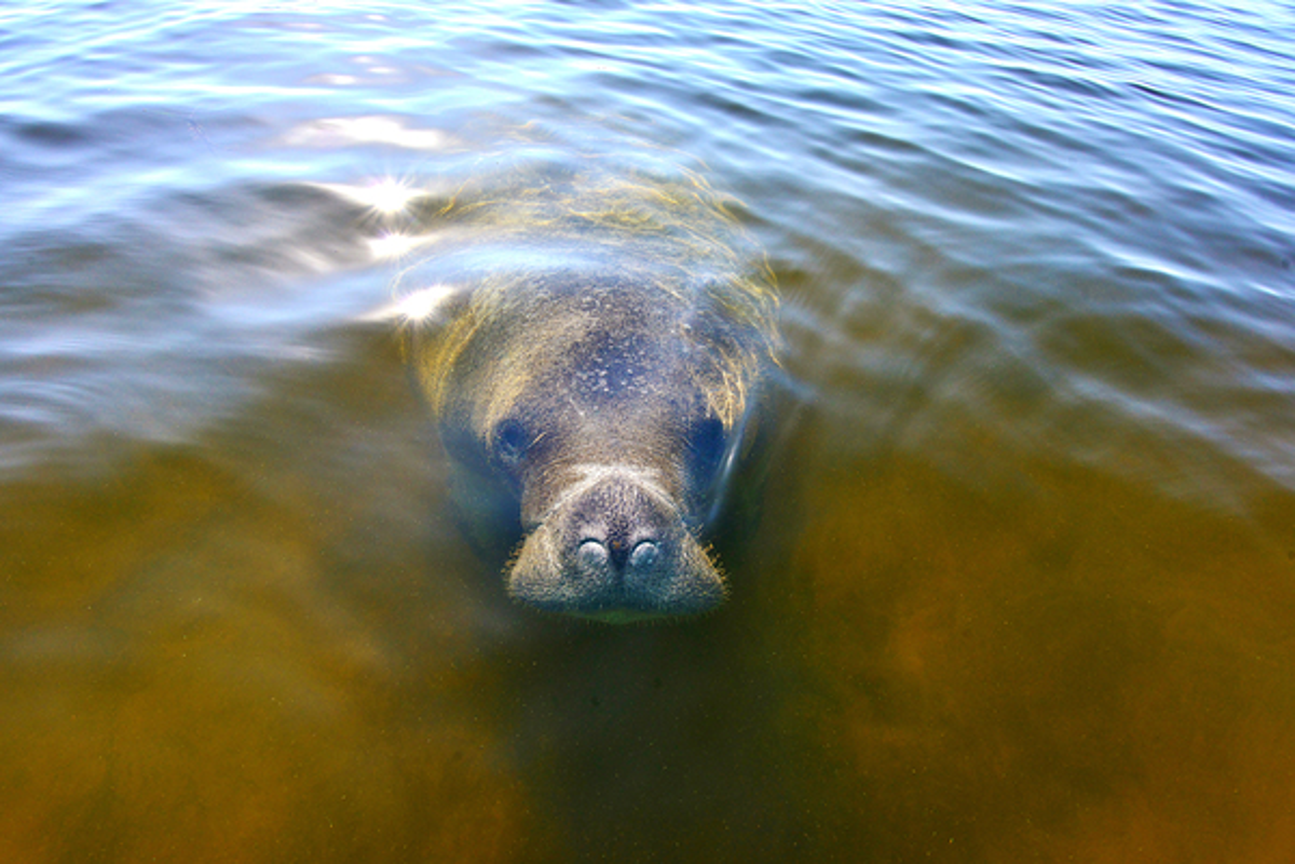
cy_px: 432
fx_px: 611
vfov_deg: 70.4
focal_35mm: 17
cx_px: 648
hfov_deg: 93.3
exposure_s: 1/800
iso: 400
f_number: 11
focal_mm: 17
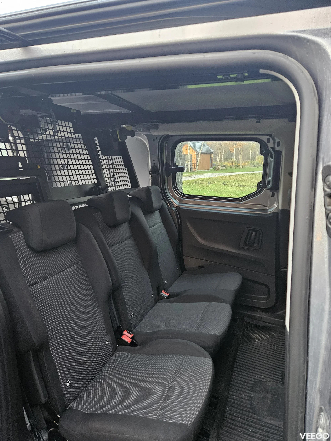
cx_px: 166
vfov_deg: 73.9
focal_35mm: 23
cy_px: 220
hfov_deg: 58.9
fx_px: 293
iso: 640
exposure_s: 1/50
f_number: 1.8
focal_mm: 5.4
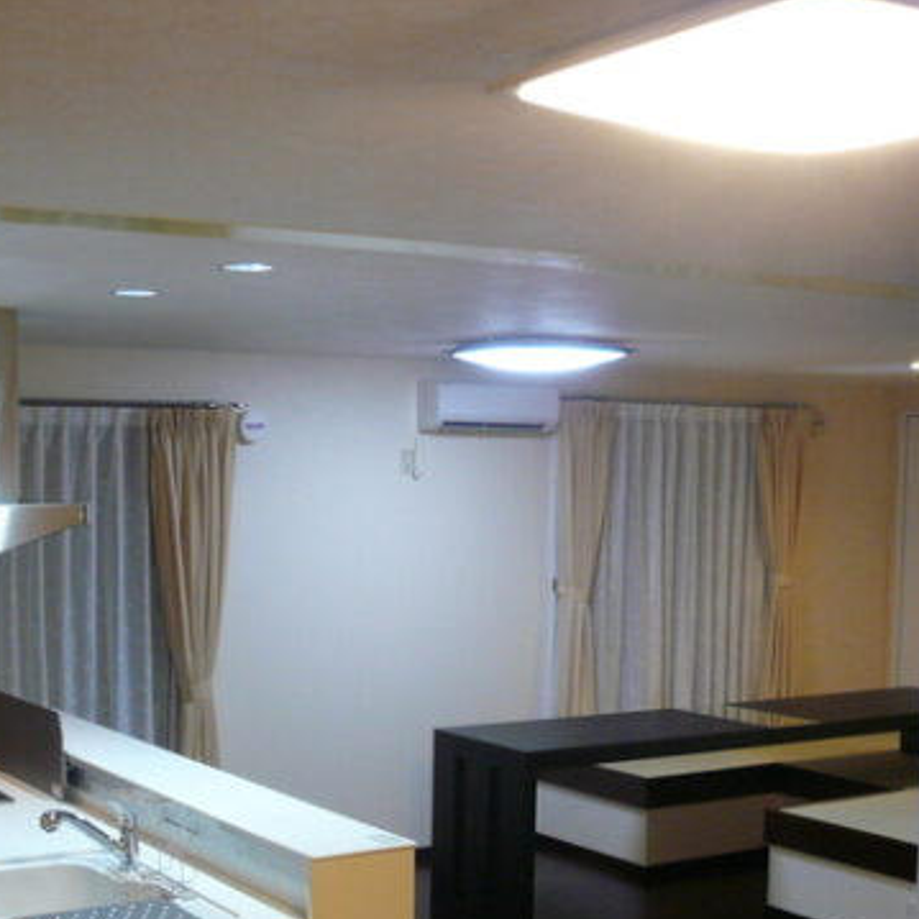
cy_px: 648
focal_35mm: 53
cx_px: 353
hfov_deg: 32.1
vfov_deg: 31.8
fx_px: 1592
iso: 125
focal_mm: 4.6
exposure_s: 1/15
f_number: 2.8
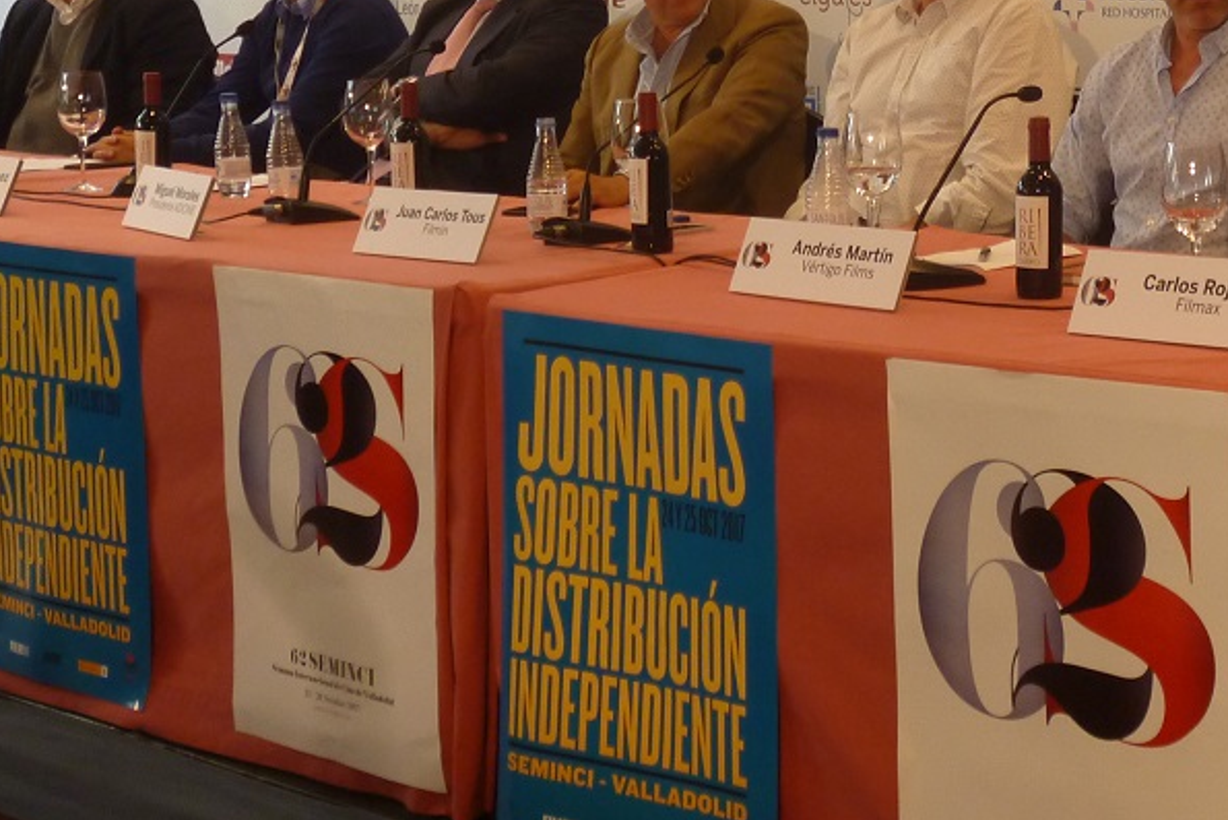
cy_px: 81
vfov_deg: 15.7
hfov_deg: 23.1
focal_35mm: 86
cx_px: 1059
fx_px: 2934
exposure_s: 1/60
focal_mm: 7.3
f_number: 3.7
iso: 200
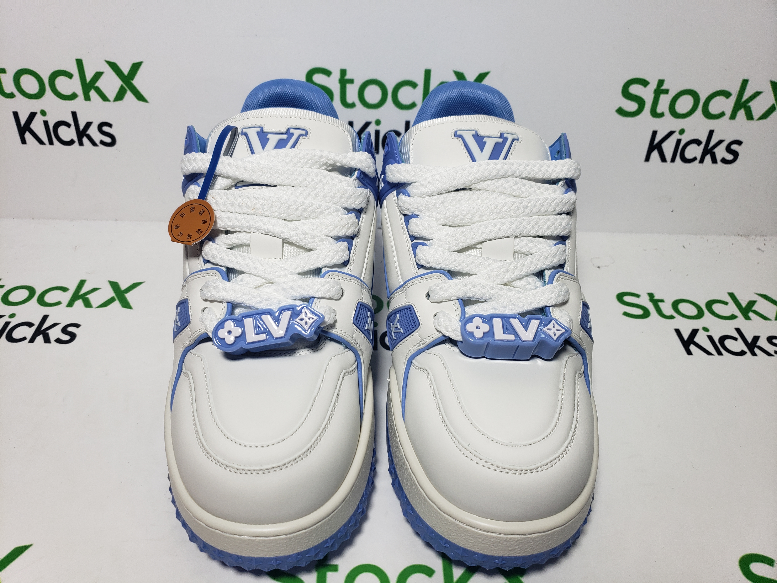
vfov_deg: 53.1
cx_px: 388
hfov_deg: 67.3
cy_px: 292
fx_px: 584
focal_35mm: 26
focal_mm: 4.3
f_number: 1.5
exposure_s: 1/572
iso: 50
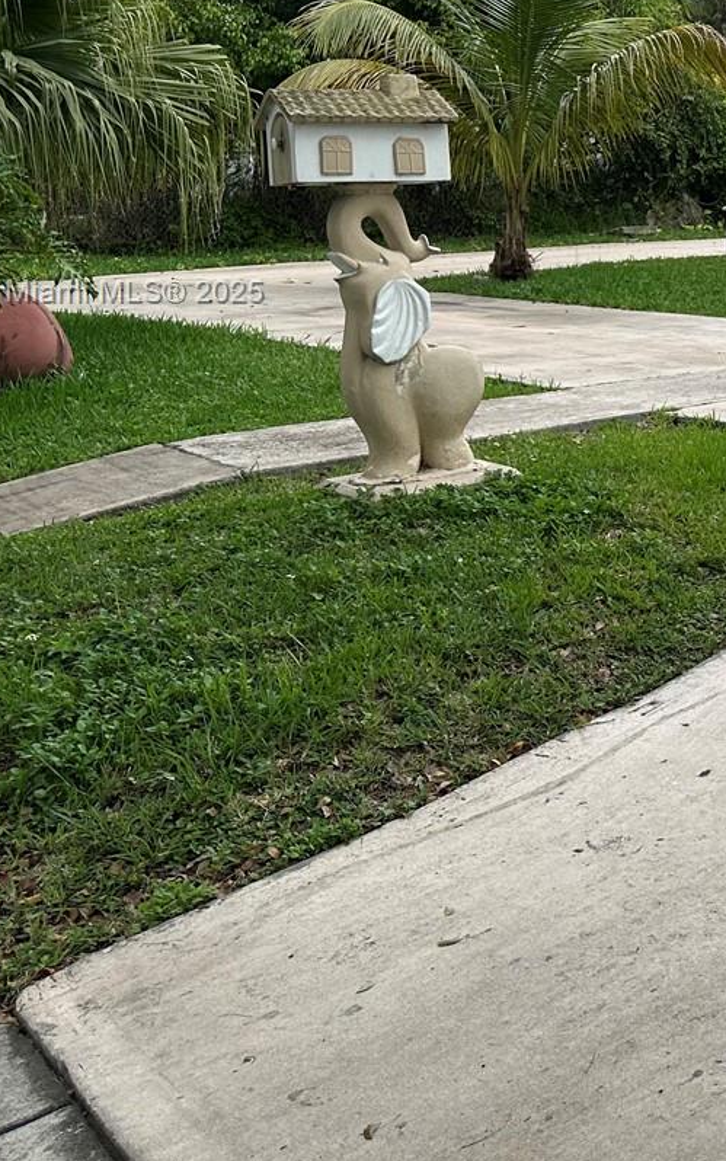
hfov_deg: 22.5
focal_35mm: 51
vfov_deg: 38.6
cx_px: 962
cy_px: 294
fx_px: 1614
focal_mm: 6.86
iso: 80
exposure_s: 1/1988
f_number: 1.78
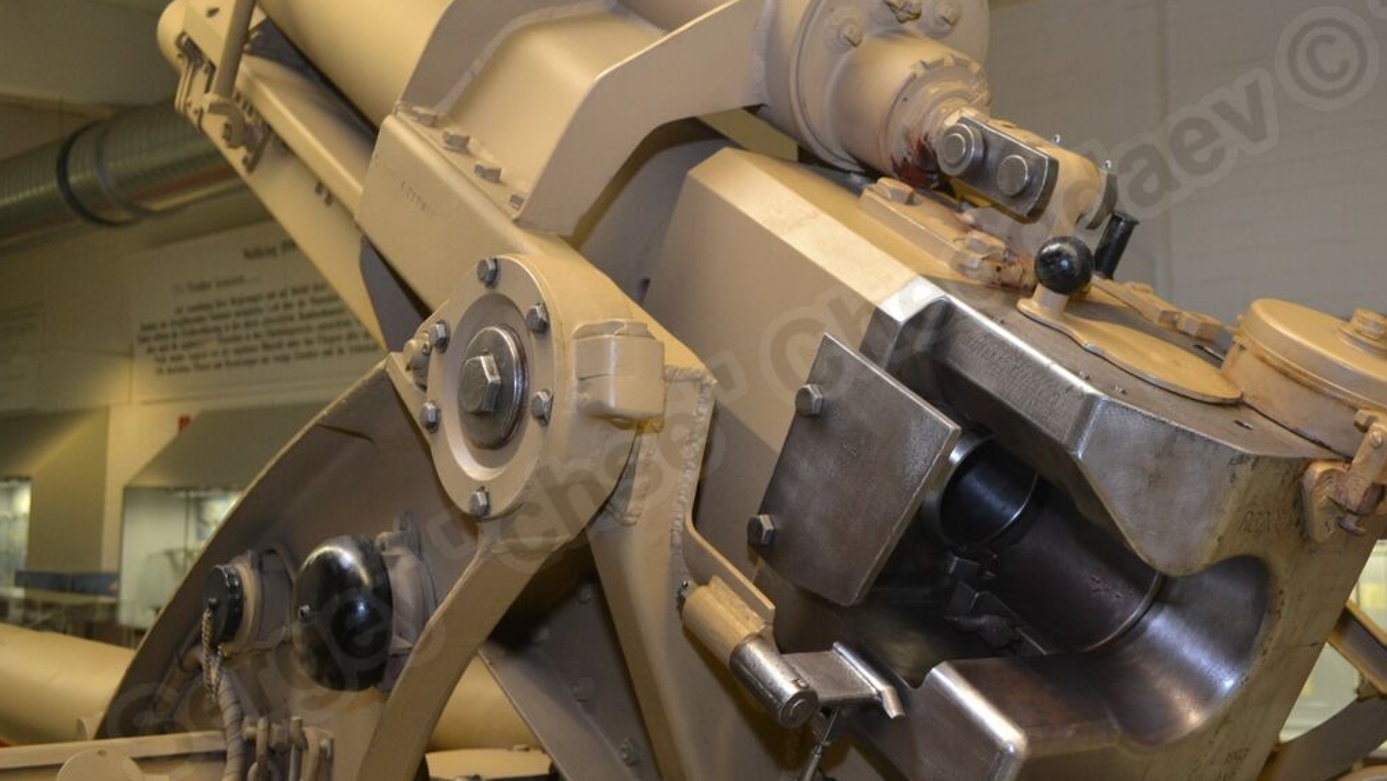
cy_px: 326
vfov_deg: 29.7
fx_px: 1472
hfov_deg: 50.0
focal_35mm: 40
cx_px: 867
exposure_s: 1/60
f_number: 3.8
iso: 800
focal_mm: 20
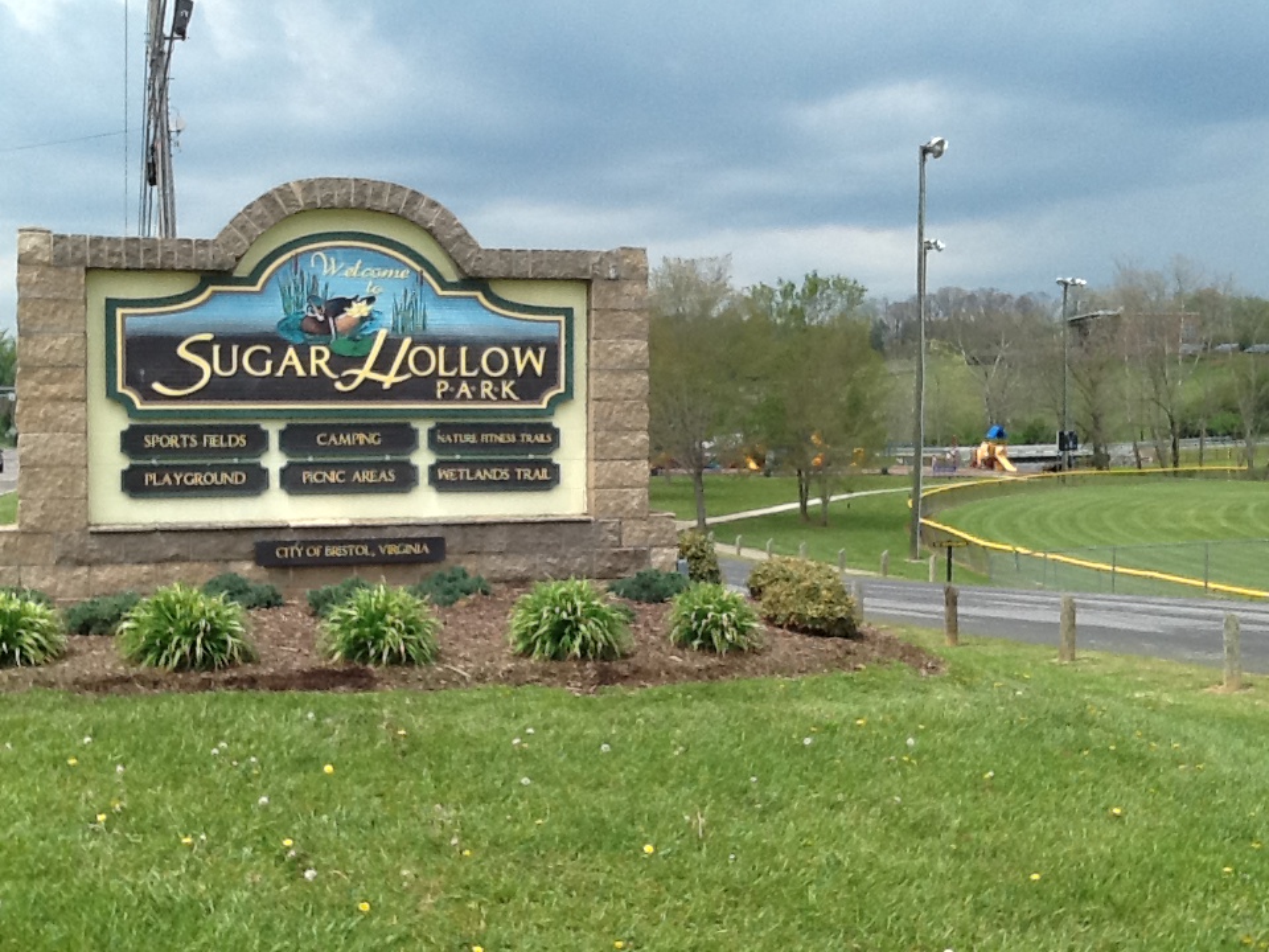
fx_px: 1613
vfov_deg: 32.9
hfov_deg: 42.9
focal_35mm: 44
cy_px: 476
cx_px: 634
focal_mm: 2.03
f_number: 2.4
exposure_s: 1/1274
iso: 40
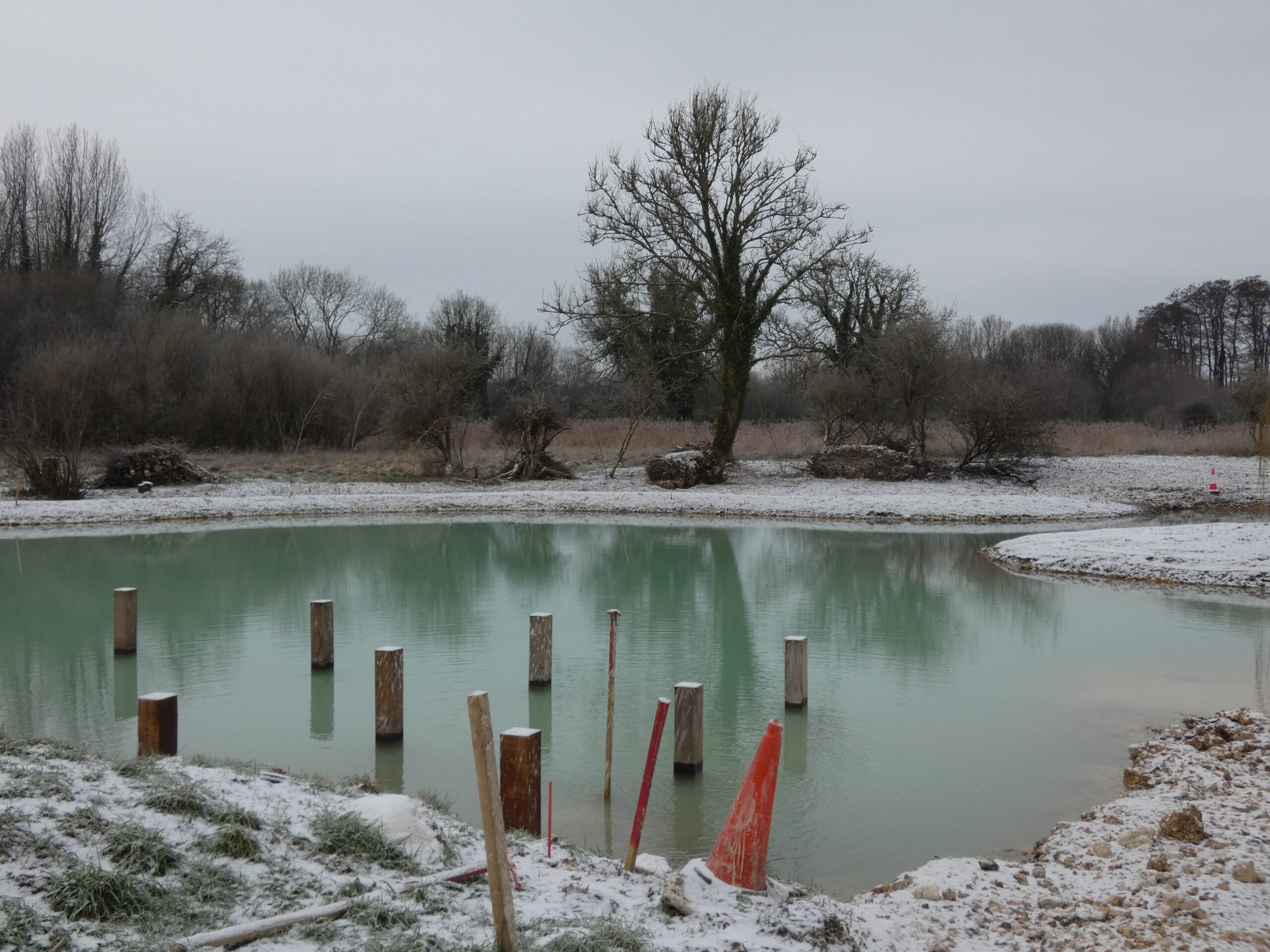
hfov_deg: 49.0
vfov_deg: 37.7
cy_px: 476
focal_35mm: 38
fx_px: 1394
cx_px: 635
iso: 80
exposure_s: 1/250
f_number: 3.5
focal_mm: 6.8
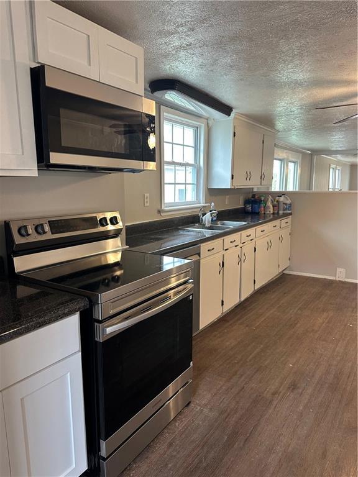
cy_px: 238
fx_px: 331
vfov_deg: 71.6
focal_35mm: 24
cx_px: 179
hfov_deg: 56.8
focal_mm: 6.86
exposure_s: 1/60
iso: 250
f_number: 1.78
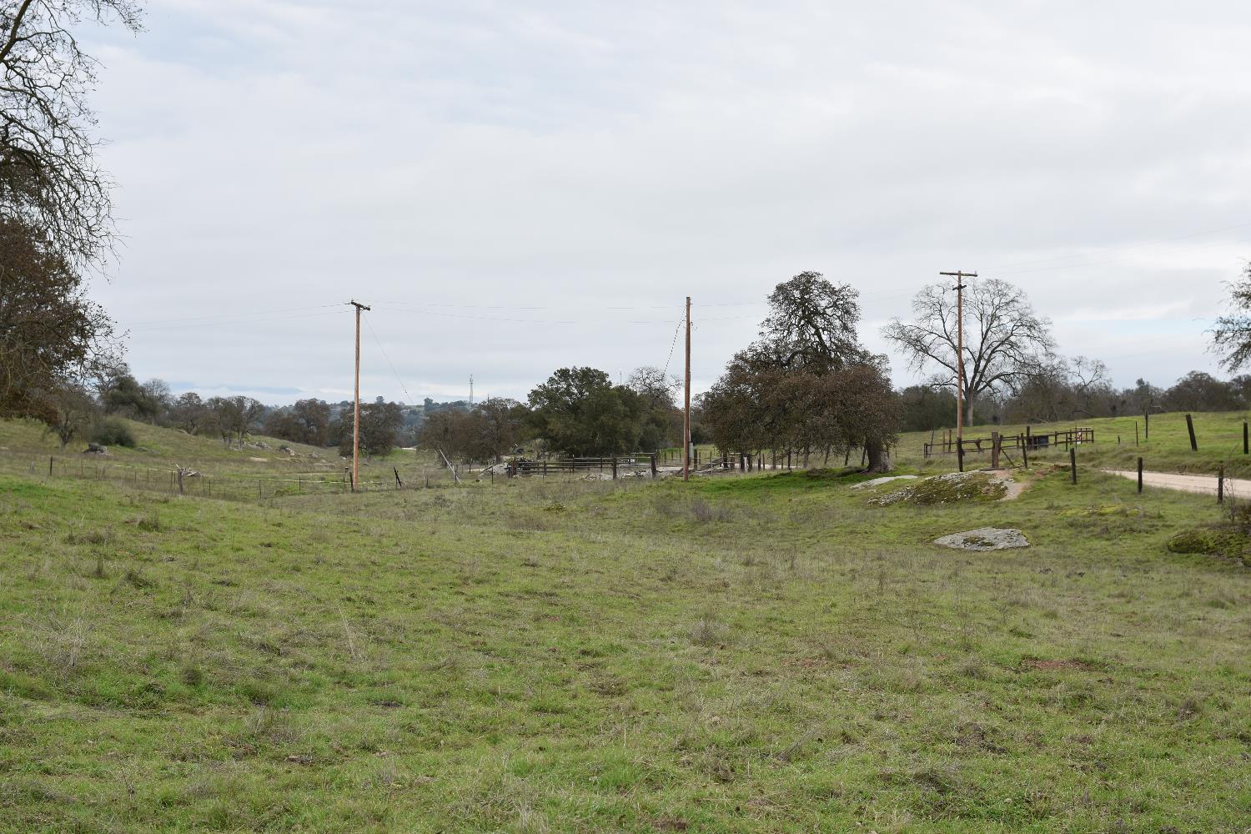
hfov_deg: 37.9
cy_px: 417
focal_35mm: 52
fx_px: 1824
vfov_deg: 25.8
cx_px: 626
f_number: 5.6
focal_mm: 35
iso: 100
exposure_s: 1/250
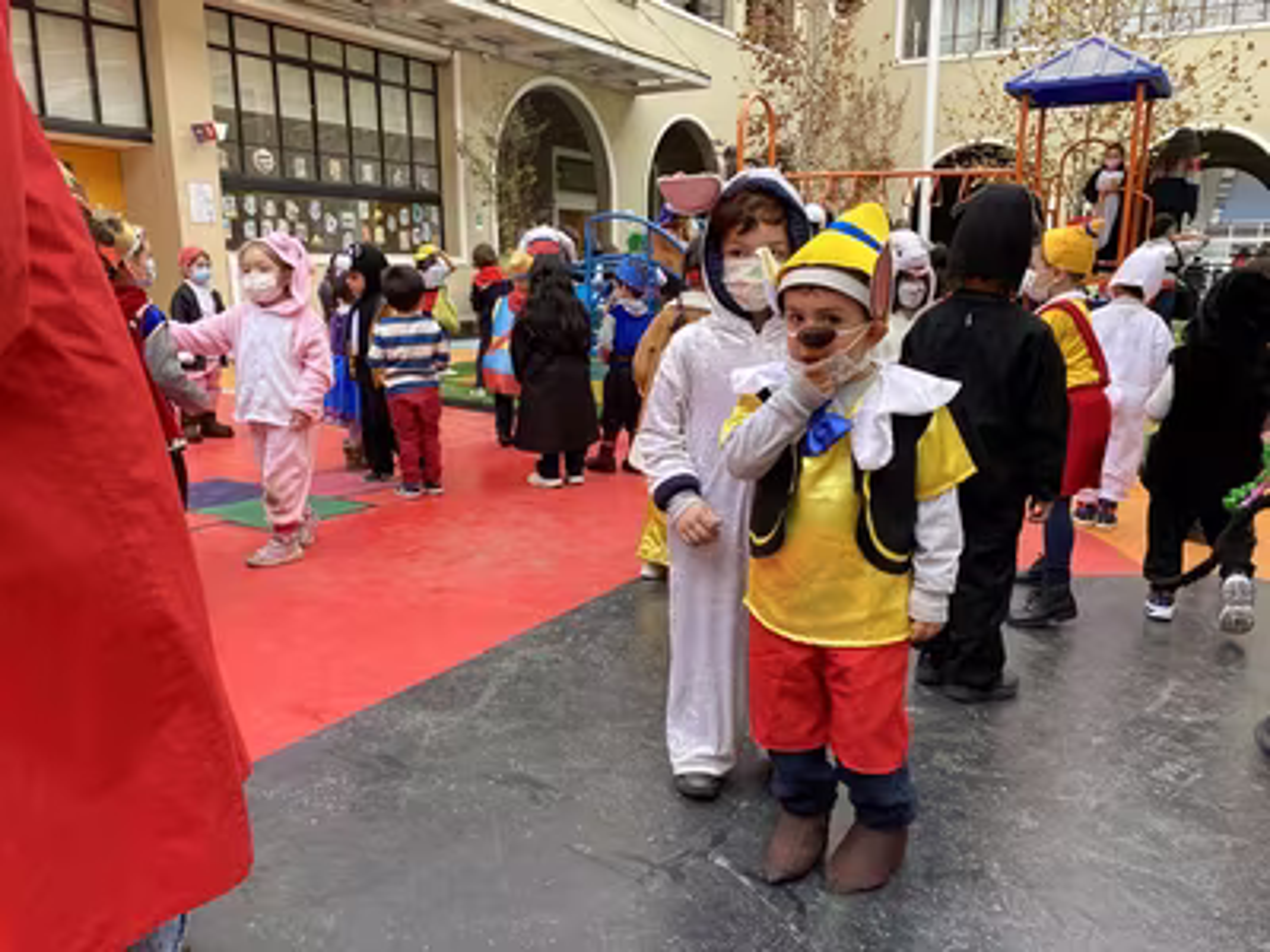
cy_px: 476
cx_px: 635
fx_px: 954
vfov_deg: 53.1
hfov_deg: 67.3
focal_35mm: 26
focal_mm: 4.25
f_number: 1.8
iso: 32
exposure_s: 1/122
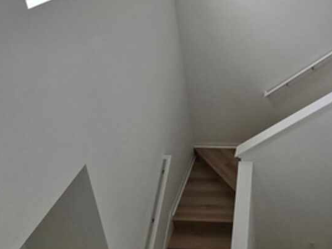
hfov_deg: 54.0
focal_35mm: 31
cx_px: 270
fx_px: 297
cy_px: 19
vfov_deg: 41.4
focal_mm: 2.2
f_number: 2.2
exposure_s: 1/120
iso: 50
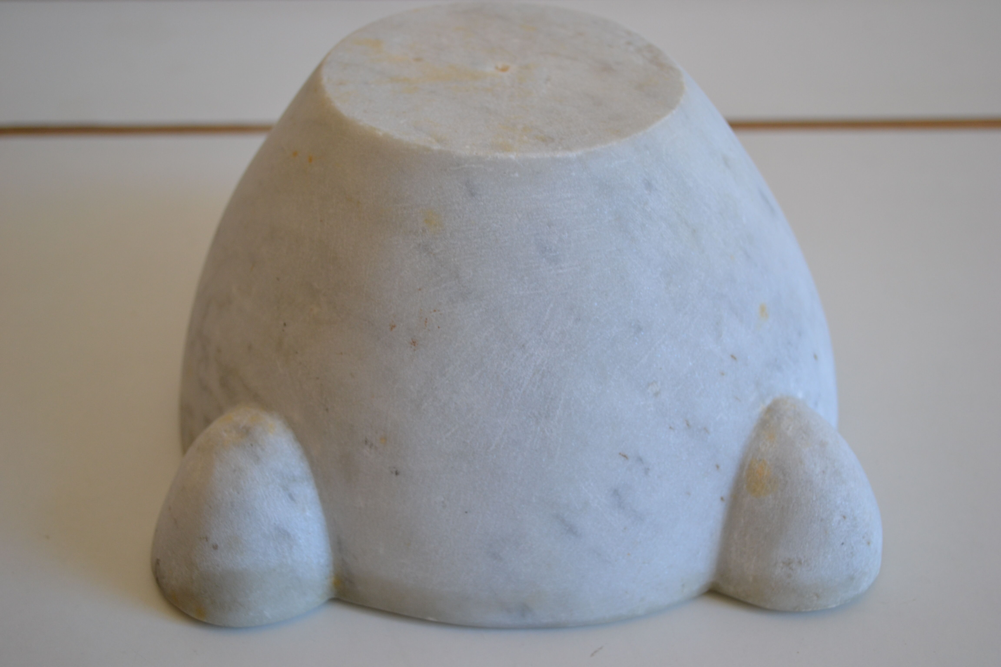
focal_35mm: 48
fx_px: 1335
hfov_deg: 41.1
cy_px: 334
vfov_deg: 28.1
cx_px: 500
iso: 400
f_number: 4.8
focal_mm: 32
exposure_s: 1/50
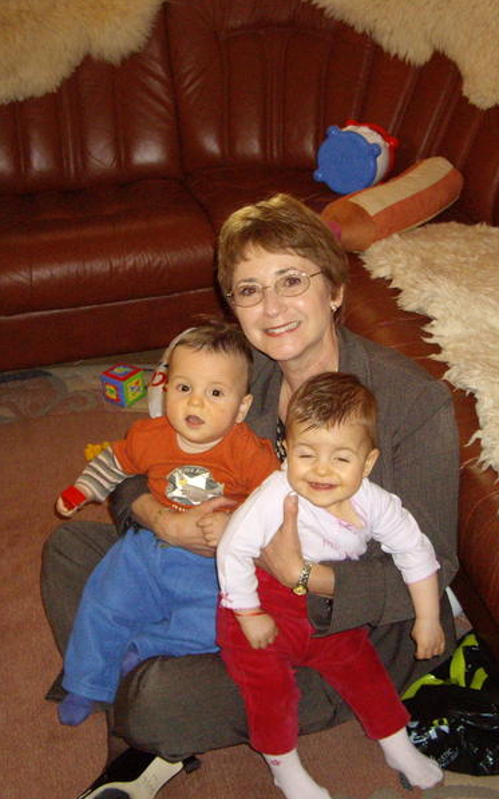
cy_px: 399
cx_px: 384
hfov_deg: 23.7
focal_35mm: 54
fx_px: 1175
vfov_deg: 37.5
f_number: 2.8
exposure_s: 1/40
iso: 400
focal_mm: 7.9
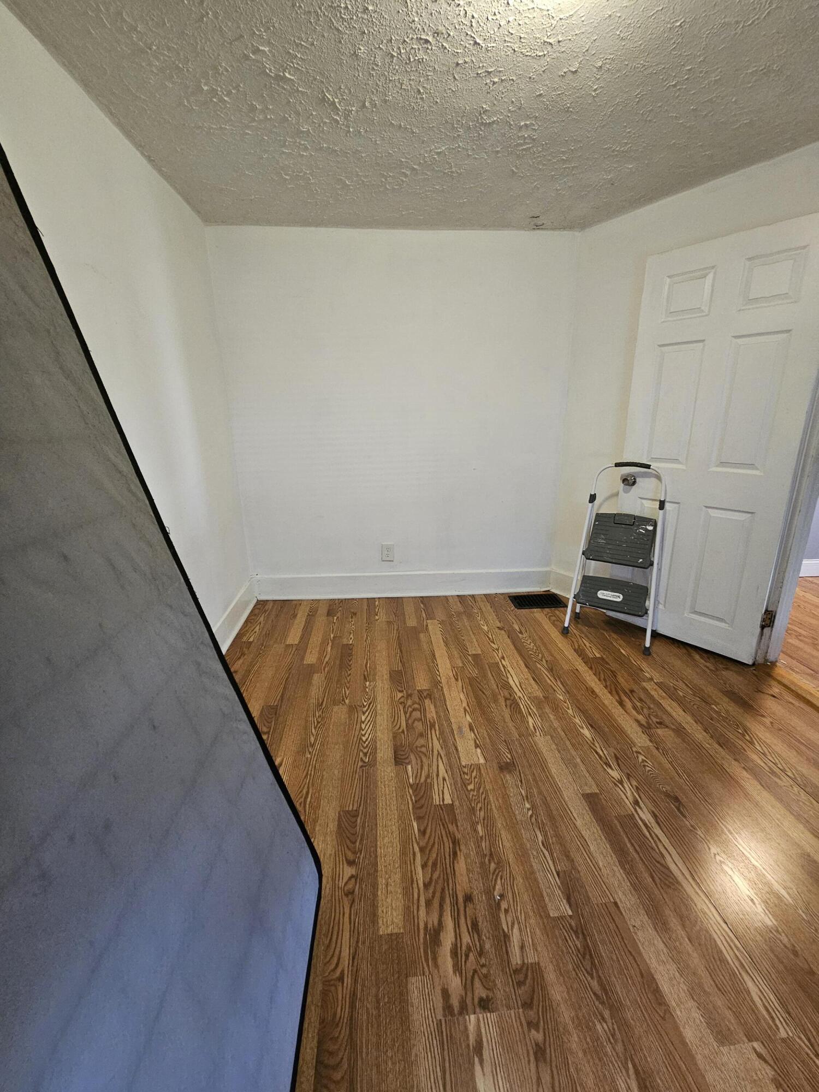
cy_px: 546
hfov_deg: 89.9
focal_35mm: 13
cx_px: 410
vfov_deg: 106.2
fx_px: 410
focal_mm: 2.2
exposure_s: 1/30
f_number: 2.2
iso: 500
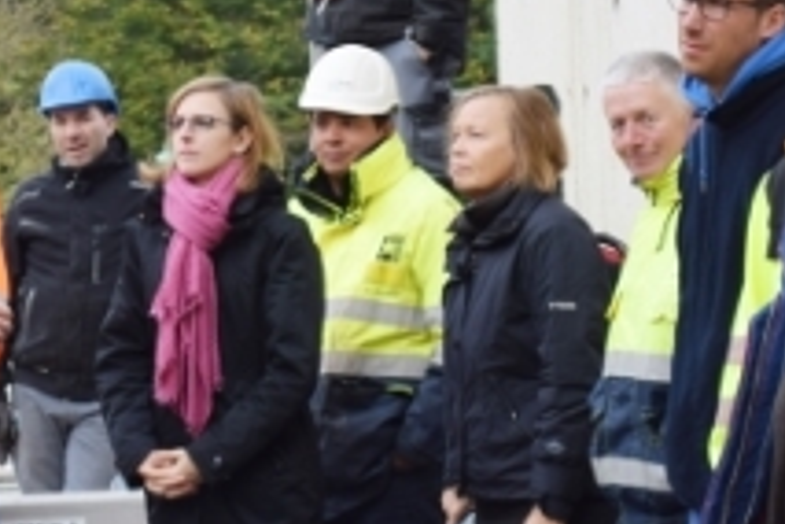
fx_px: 5931
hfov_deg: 7.6
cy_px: 297
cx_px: 249
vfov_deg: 5.1
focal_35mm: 272
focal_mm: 52
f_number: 5.6
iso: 100
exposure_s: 1/100
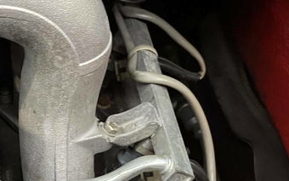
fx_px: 654
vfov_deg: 15.0
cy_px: 245
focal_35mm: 83
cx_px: 42
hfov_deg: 24.4
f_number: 1.6
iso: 500
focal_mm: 4.2
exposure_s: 1/50
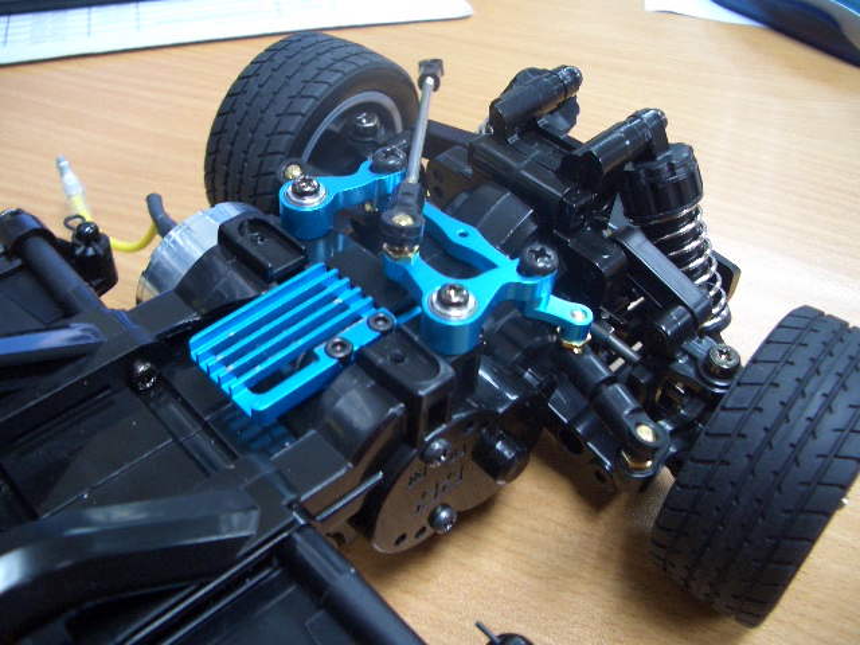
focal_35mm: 35
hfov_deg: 52.6
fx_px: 870
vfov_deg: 40.7
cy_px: 322
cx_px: 430
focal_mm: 5.8
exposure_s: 1/8
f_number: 2.6
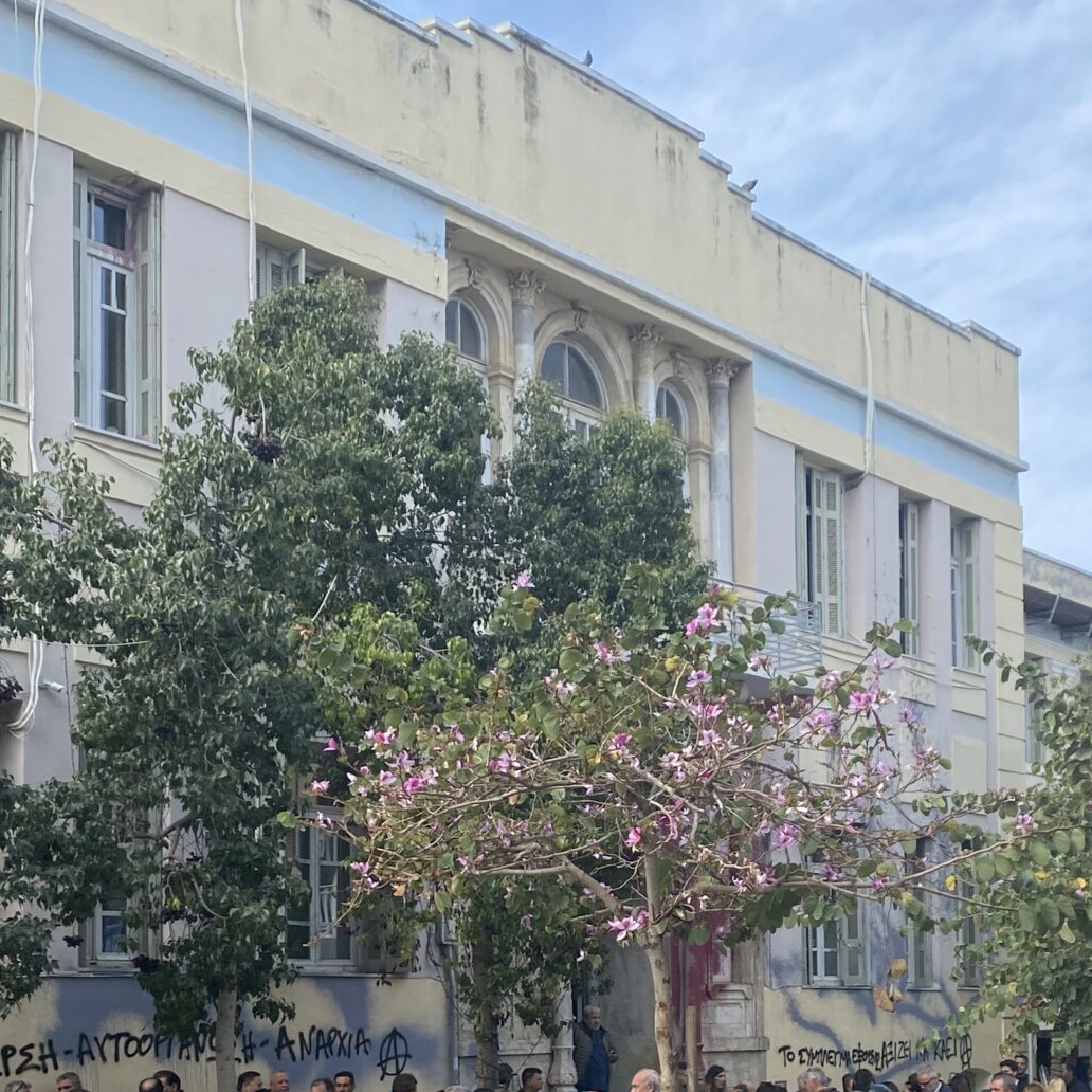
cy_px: 902
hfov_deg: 30.0
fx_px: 2034
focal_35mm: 57
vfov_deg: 29.2
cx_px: 612
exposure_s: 1/1377
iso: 32
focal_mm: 4.25
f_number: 1.8
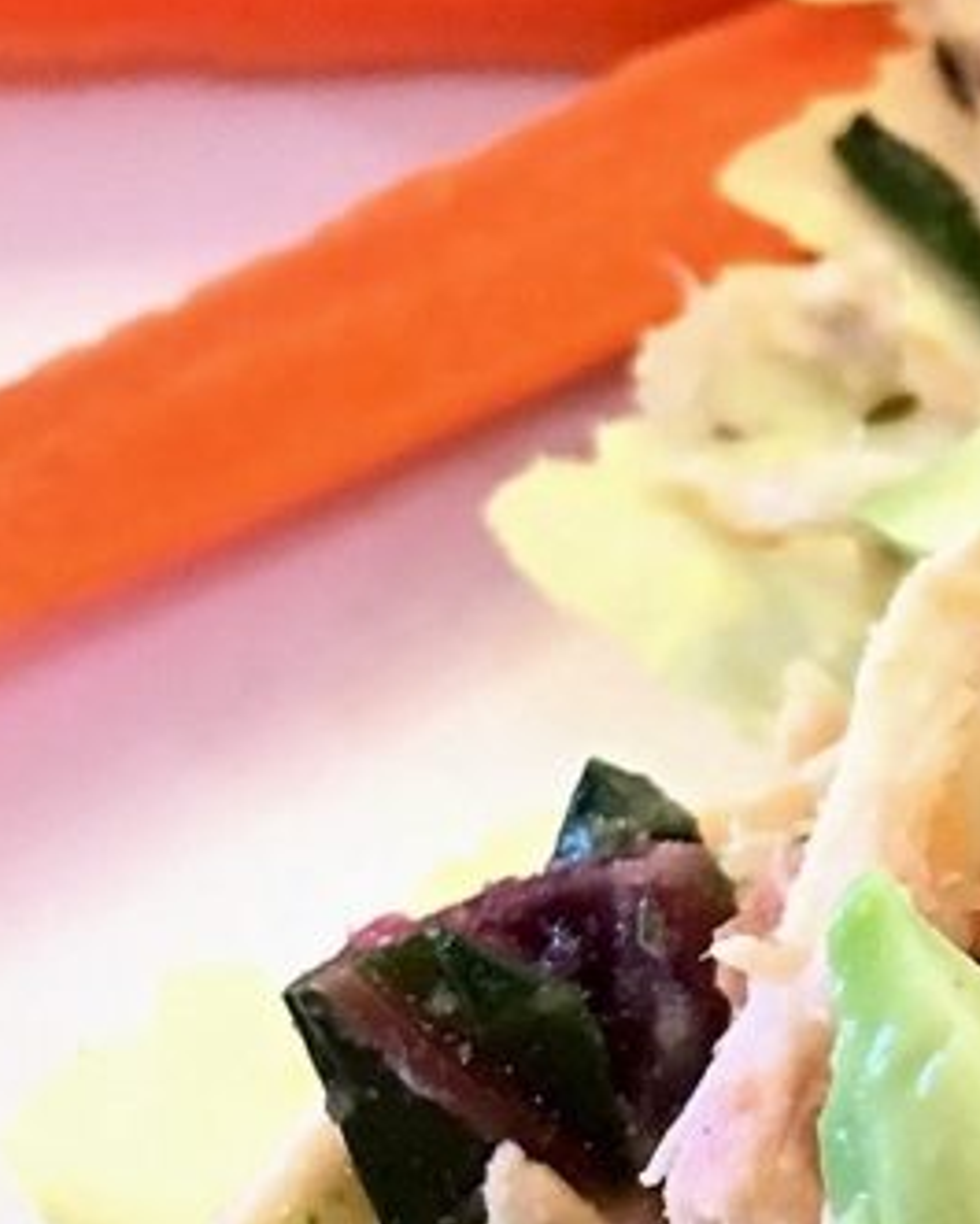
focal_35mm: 123
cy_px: 459
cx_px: 1720
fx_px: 4457
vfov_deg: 15.6
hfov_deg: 11.7
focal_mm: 4.15
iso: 100
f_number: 2.2
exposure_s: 1/30
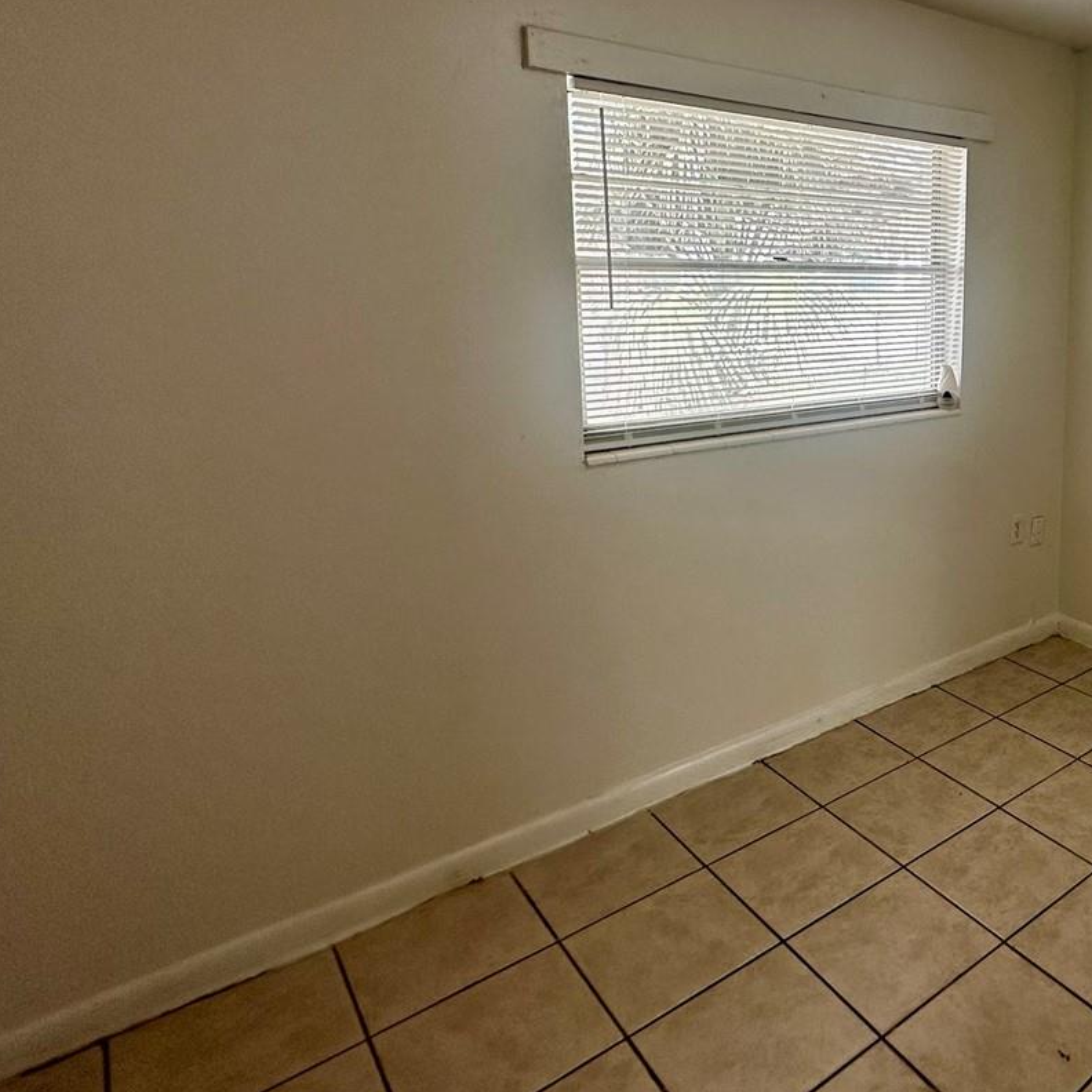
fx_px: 892
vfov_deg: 61.9
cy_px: 400
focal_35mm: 25
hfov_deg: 53.9
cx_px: 1008
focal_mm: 2.22
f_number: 2.2
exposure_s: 1/99
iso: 80
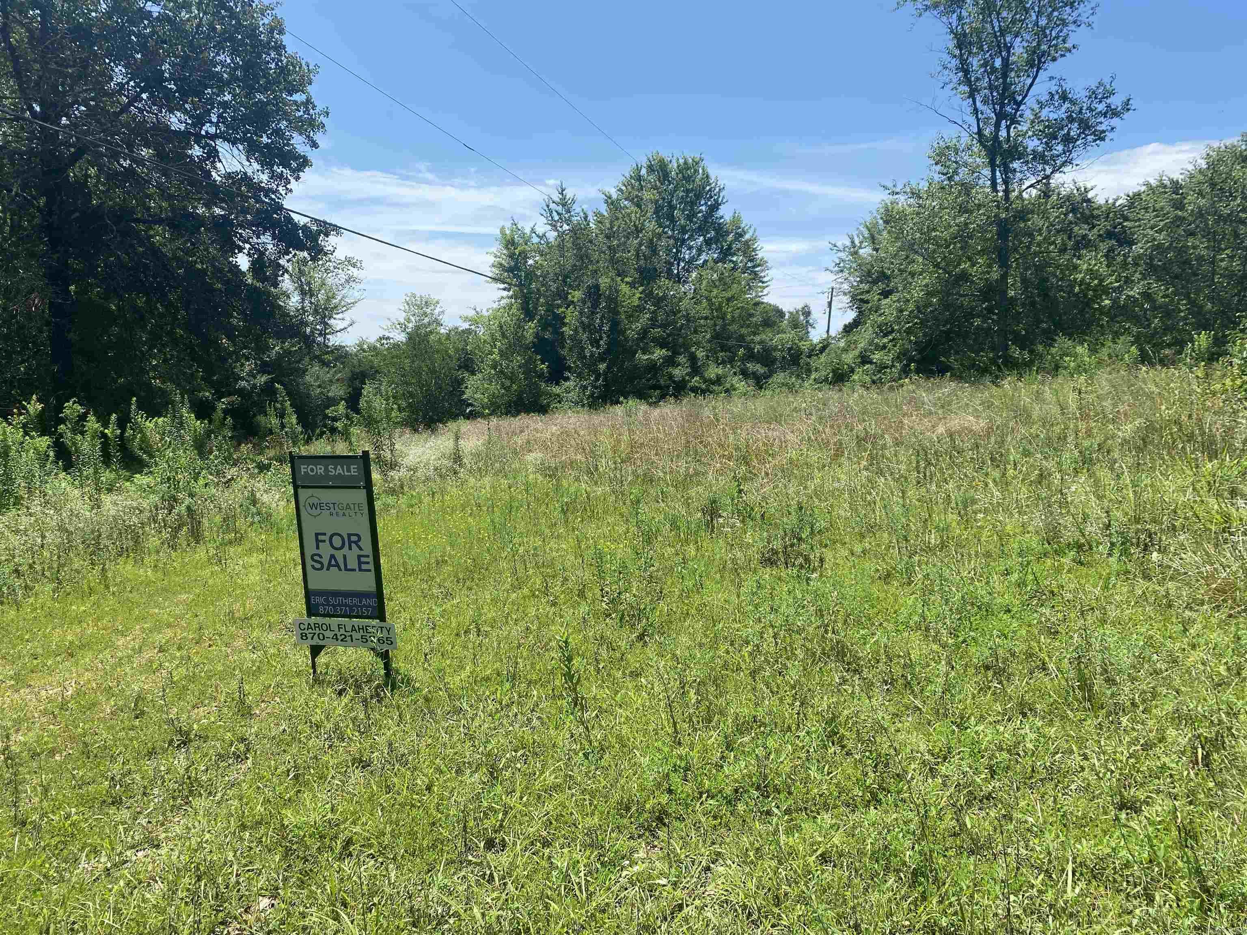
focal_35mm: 26
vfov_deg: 53.1
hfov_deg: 67.3
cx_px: 624
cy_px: 468
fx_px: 937
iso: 32
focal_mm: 4.25
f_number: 1.8
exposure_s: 1/1996
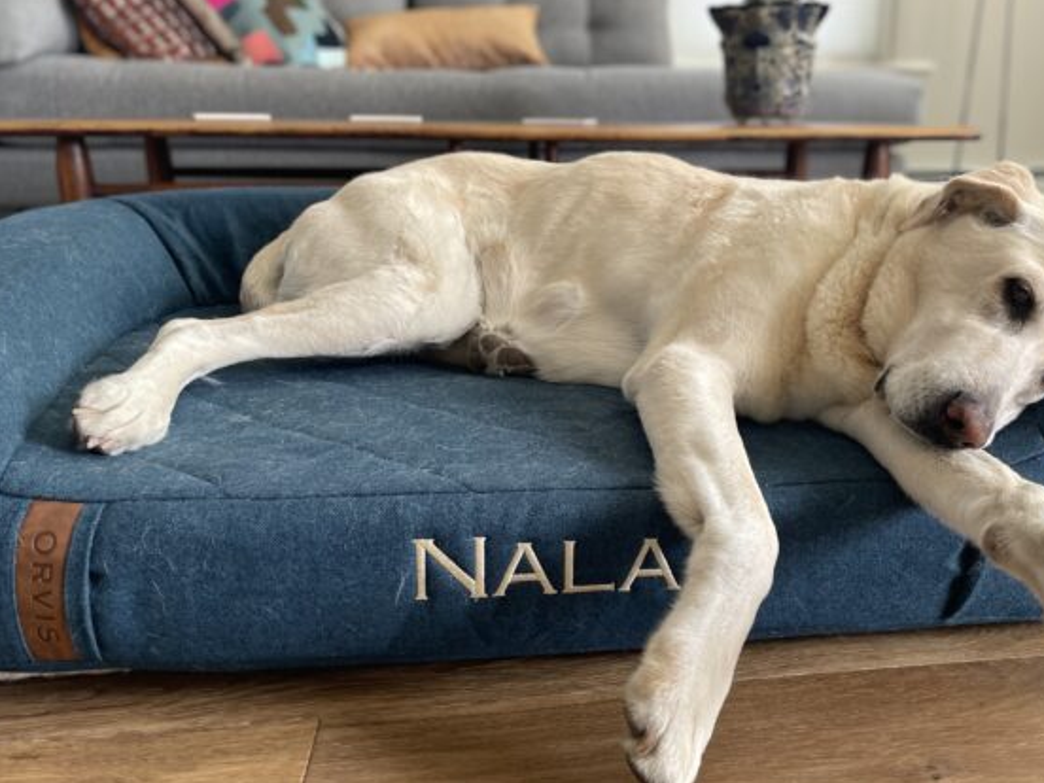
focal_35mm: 33
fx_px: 995
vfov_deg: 42.9
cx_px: 643
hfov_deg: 54.8
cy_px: 394
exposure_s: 1/121
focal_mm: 4.2
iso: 80
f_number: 1.6
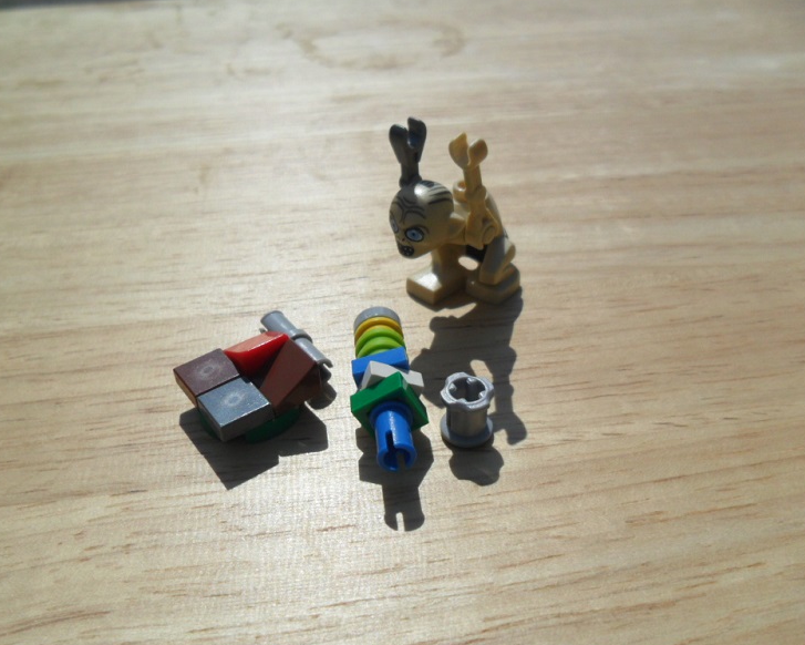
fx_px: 691
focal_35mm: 29
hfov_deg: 60.4
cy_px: 329
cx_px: 379
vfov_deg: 50.0
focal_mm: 4.9
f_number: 8.9
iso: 100
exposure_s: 1/750
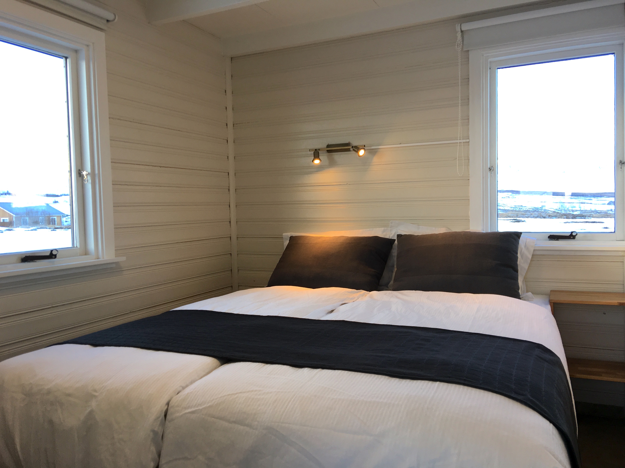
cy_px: 234
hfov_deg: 61.7
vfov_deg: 48.2
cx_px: 312
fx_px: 524
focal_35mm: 29
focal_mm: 4.15
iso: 25
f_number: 2.2
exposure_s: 1/50
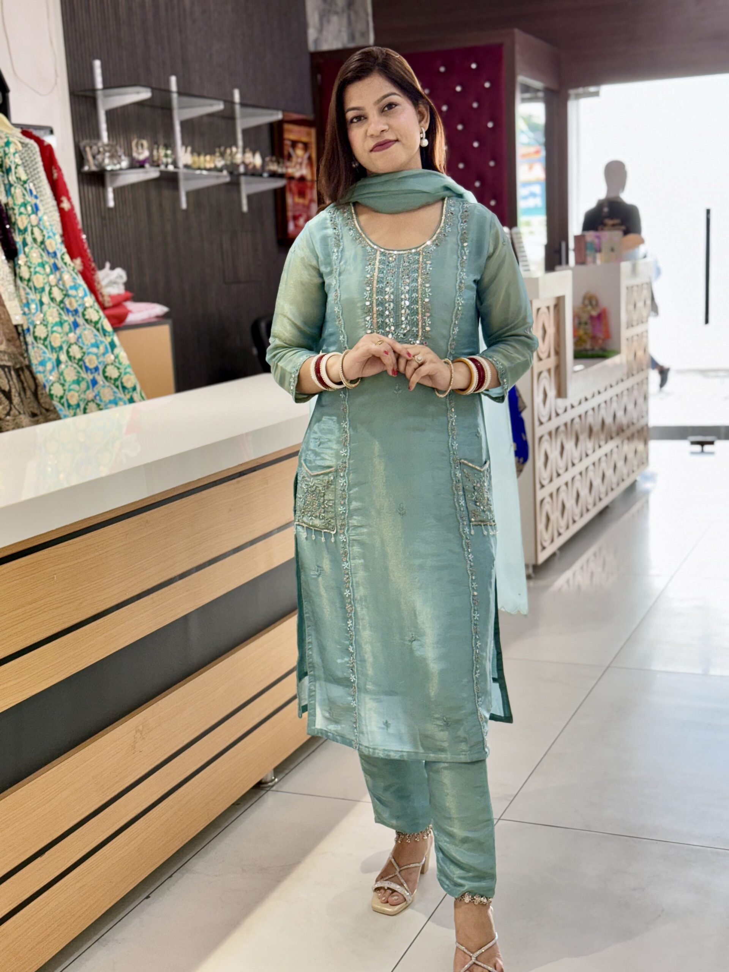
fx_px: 1348
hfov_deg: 30.3
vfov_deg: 39.7
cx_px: 364
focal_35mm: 48
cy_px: 486
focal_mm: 6.76
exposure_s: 1/100
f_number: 1.78
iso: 64
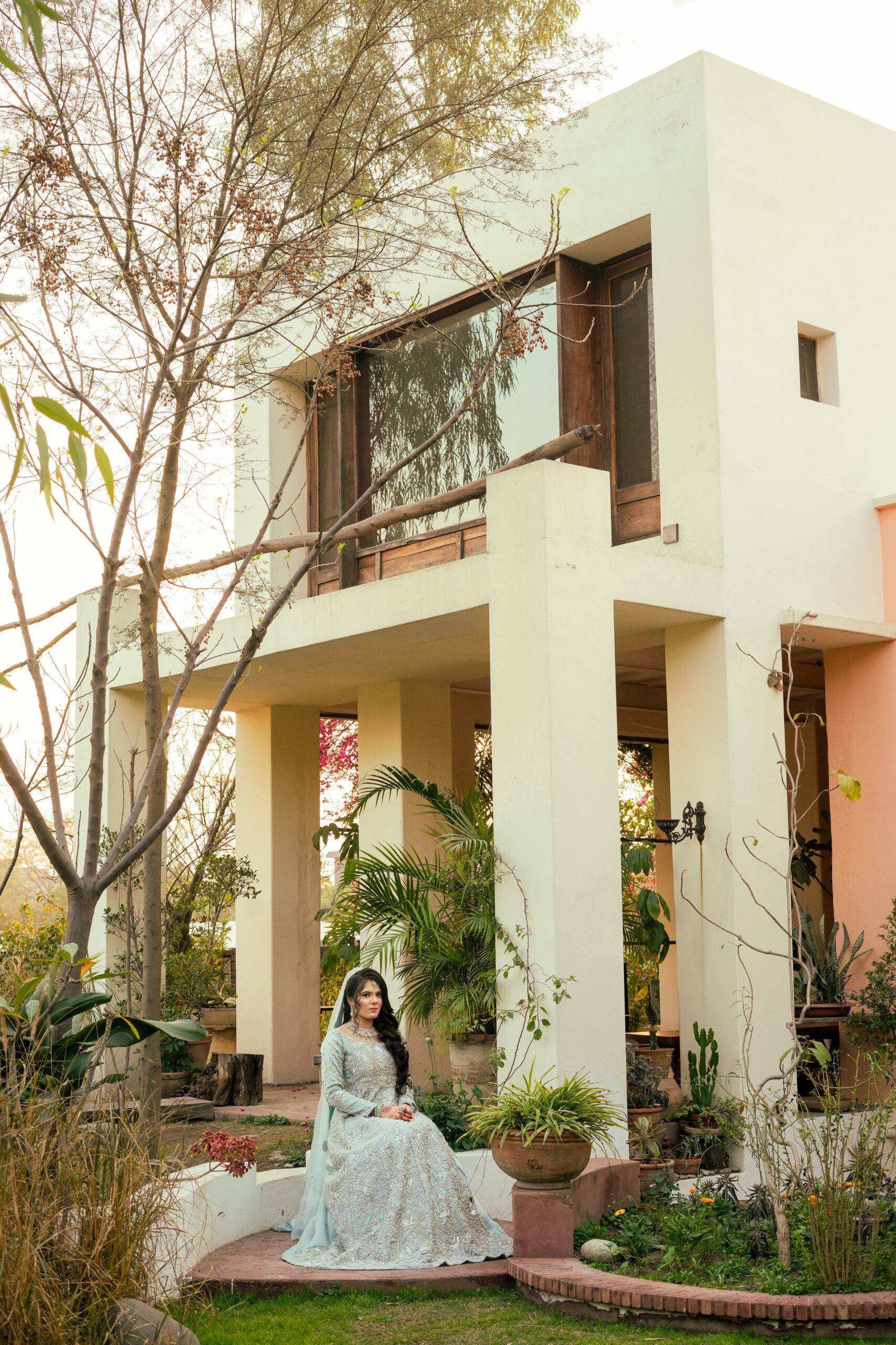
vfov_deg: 39.6
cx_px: 448
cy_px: 672
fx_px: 1866
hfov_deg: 27.0
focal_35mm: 50
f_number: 5
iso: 640
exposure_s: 1/160
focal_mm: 50
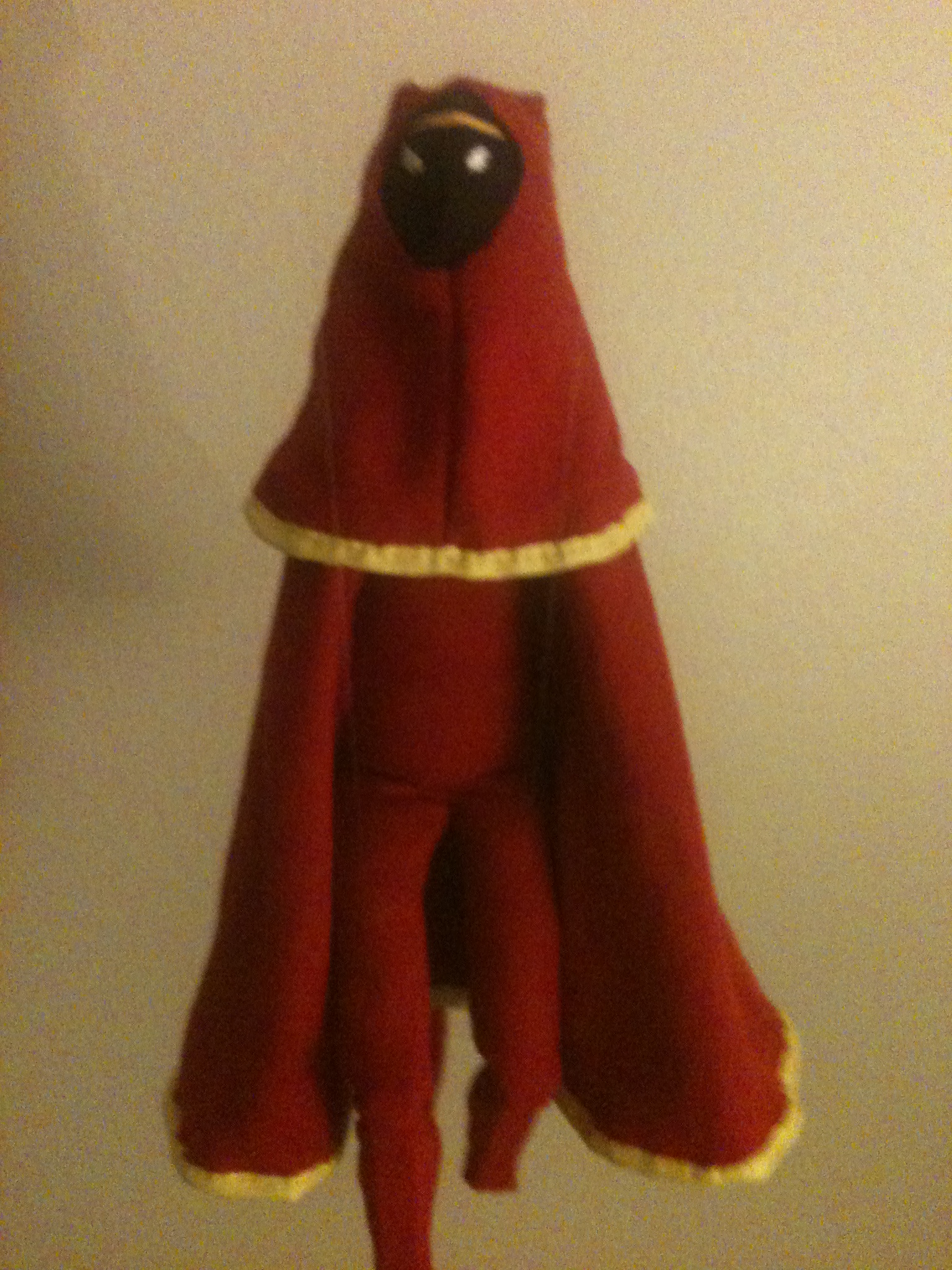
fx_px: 1283
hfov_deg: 40.7
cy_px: 635
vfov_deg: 52.6
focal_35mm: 35
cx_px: 476
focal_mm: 3.85
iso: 640
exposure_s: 1/15
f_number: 2.8
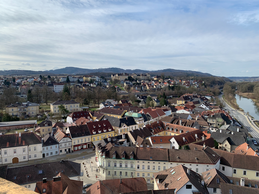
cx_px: 130
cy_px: 97
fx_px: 195
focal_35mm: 26
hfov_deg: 67.3
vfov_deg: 53.1
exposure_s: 1/2915
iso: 25
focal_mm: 4.25
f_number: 1.8
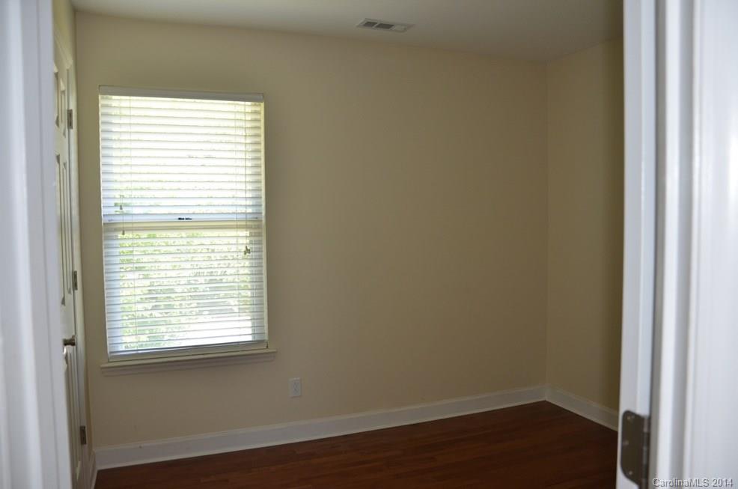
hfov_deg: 67.5
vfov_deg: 47.7
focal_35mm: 27
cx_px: 369
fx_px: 552
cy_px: 244
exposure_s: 1/80
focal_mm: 18
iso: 400
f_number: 3.5
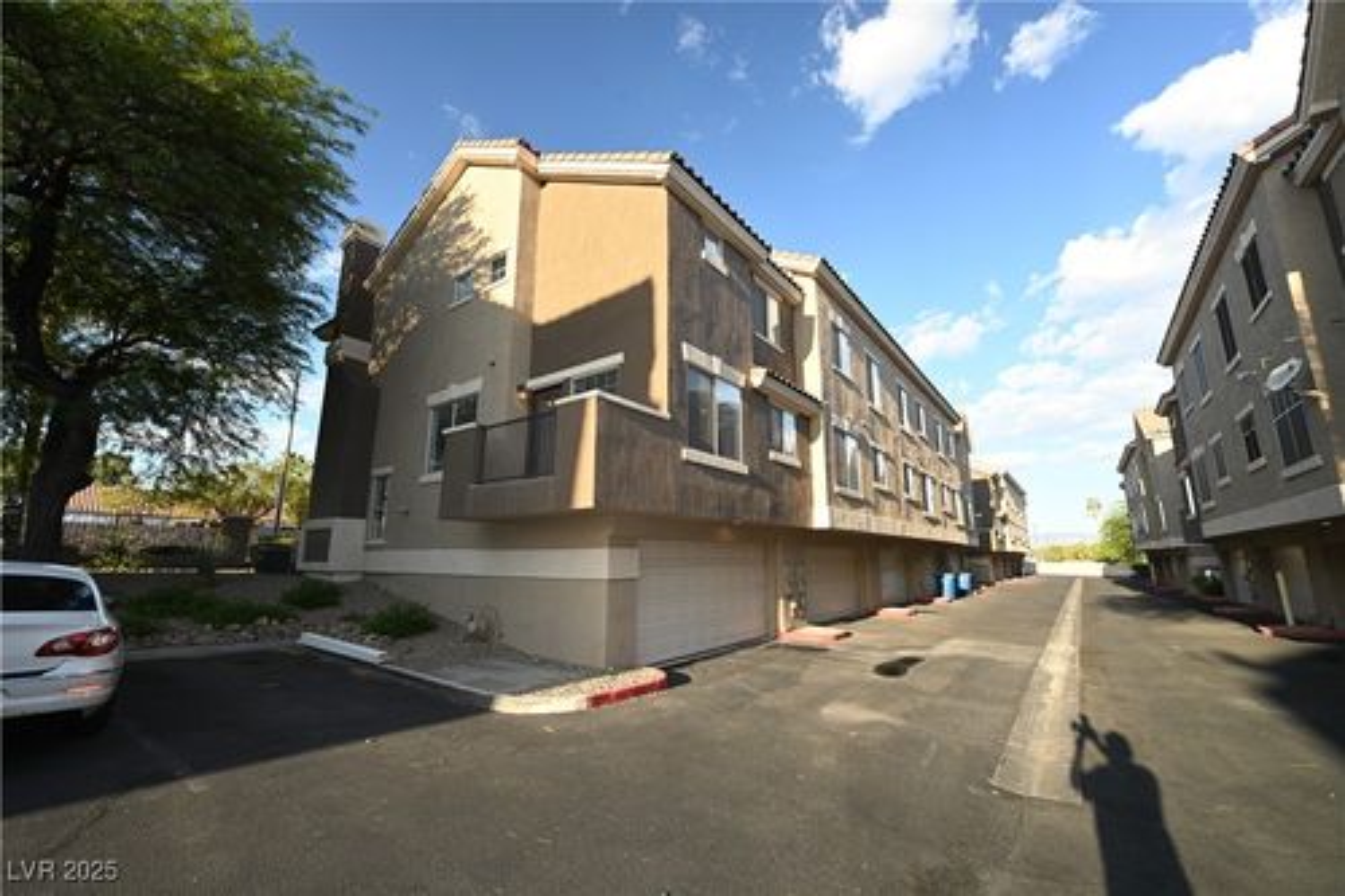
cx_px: 672
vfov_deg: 81.2
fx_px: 523
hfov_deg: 104.3
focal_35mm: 14
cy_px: 448
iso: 640
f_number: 8
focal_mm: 14
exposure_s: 1/200
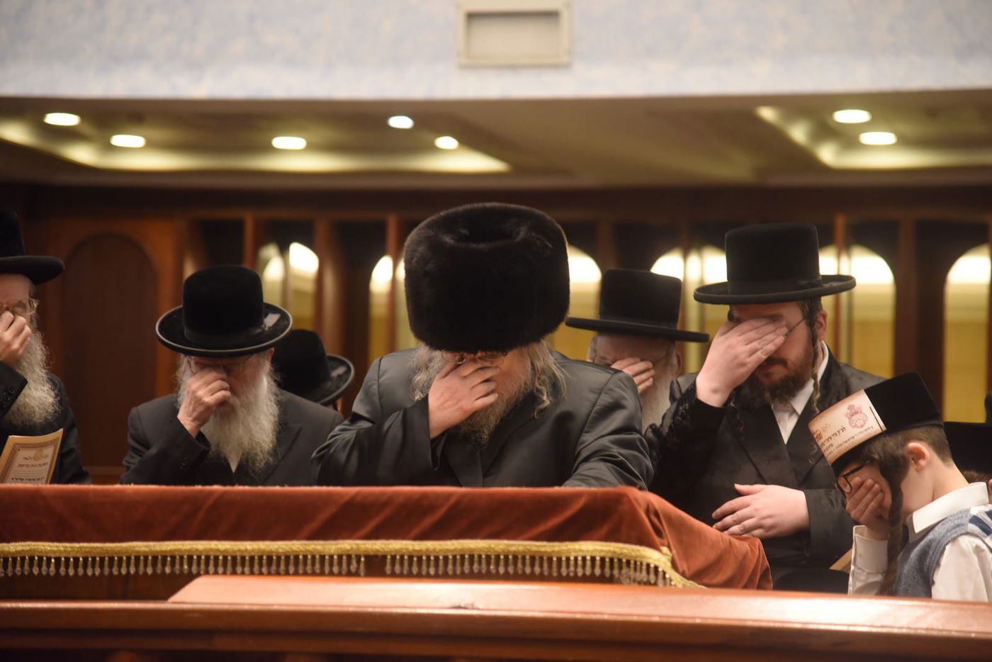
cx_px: 496
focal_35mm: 120
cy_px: 331
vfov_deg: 11.4
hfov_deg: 17.1
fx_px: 3307
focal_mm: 120
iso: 2000
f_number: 4
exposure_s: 1/100
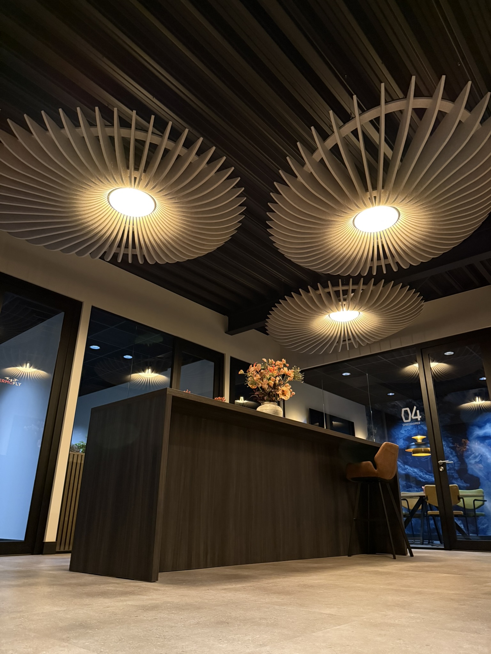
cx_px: 246
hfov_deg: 56.8
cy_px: 327
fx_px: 454
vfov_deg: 71.6
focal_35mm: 24
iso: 1000
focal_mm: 6.76
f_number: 1.78
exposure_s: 1/33
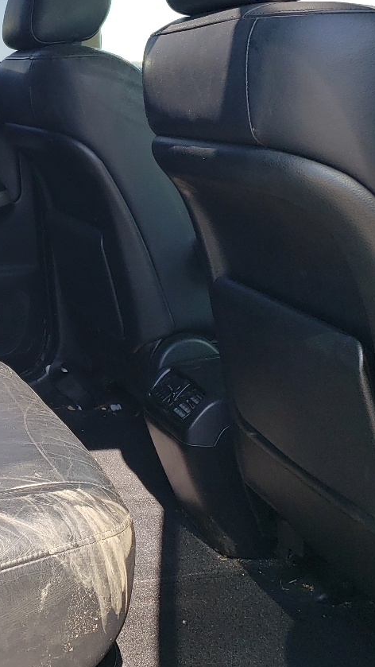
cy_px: 245
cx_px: -48
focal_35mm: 54
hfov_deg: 21.0
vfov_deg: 38.2
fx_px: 954
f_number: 1.5
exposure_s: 1/526
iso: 50
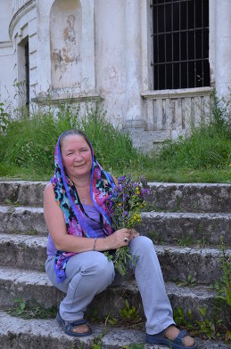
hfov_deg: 29.7
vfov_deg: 43.7
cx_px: 116
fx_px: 436
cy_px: 174
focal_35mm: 45
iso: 100
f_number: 5
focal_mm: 30
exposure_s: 1/50
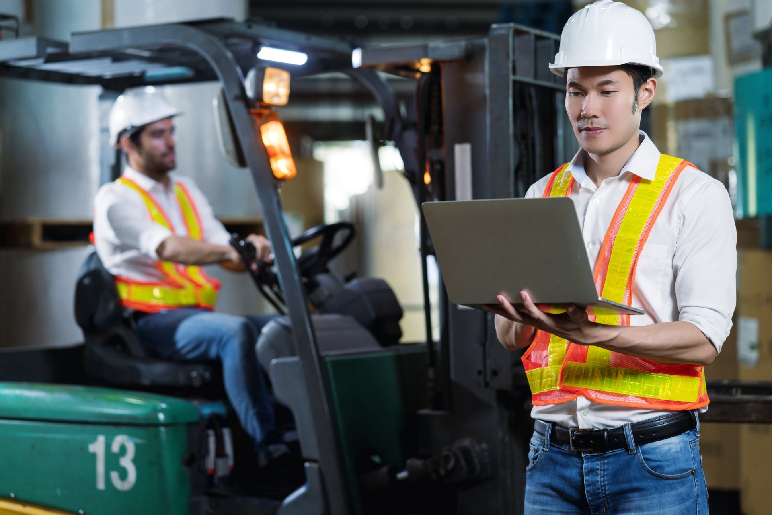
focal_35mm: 85
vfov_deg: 16.1
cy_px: 258
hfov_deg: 23.9
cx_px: 386
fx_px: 1823
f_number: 2.8
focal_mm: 85
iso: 800
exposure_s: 1/160
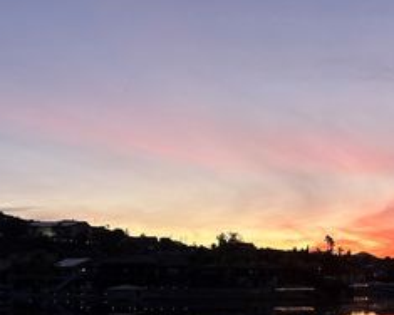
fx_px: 630
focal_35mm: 54
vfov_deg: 27.6
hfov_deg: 33.3
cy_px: 245
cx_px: 339
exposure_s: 1/120
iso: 125
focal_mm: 5.96
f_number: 1.6
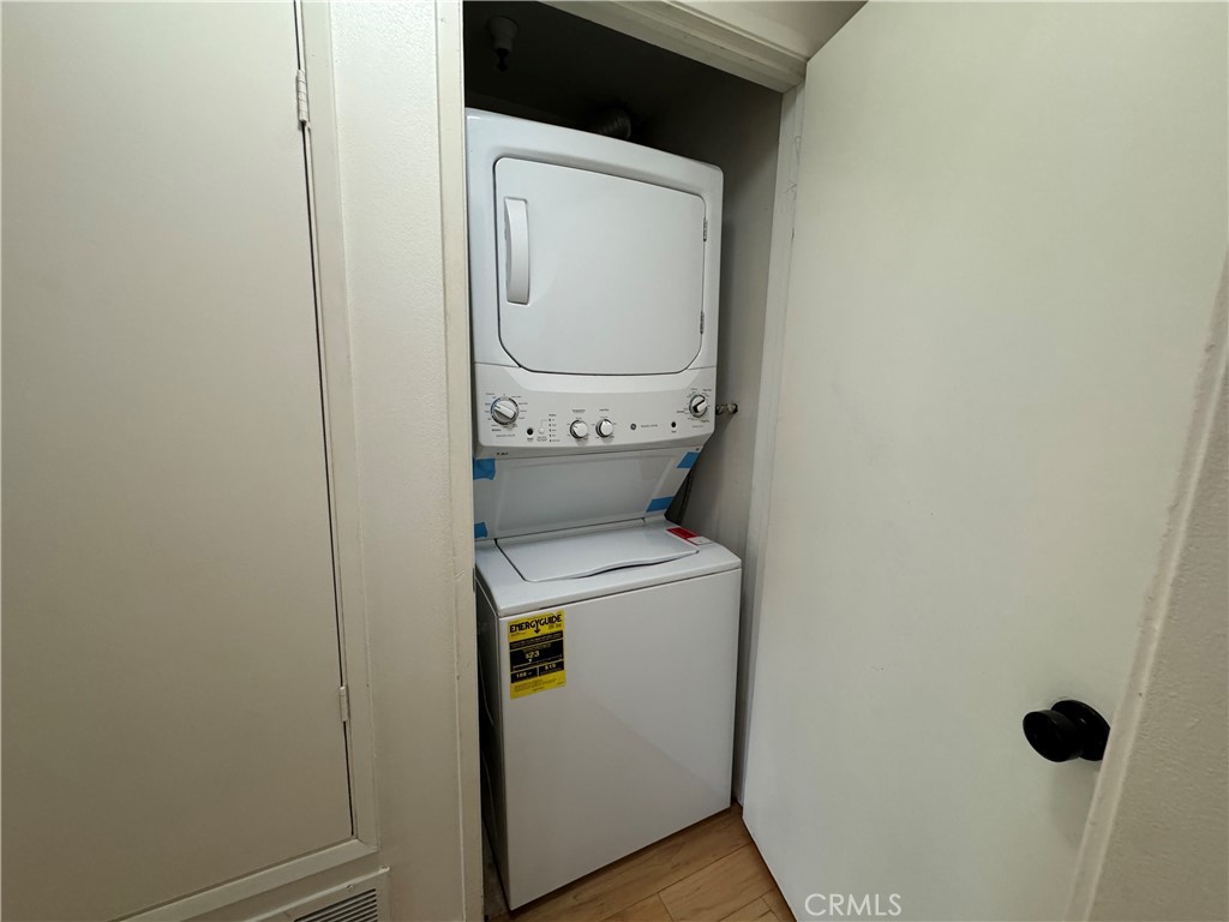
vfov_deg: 85.7
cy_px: 461
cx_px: 614
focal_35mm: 14
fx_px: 497
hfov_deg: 102.1
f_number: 2.2
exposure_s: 1/60
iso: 320
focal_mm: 2.22
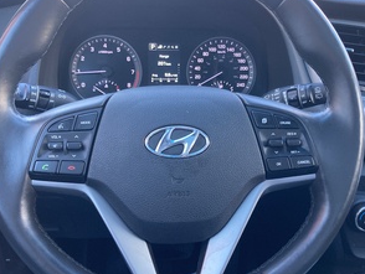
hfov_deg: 46.8
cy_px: 139
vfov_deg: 36.0
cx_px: 189
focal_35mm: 40
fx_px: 422
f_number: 1.8
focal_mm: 3.99
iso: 160
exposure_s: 1/60
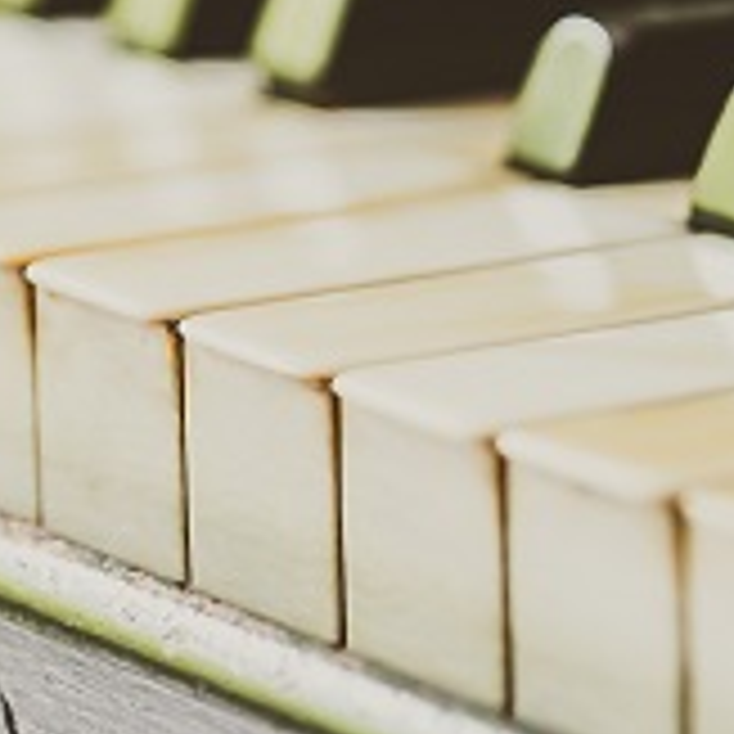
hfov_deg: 4.7
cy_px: 351
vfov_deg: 4.7
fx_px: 9020
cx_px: 766
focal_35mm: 376
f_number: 4
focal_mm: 120
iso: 400
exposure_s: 1/60
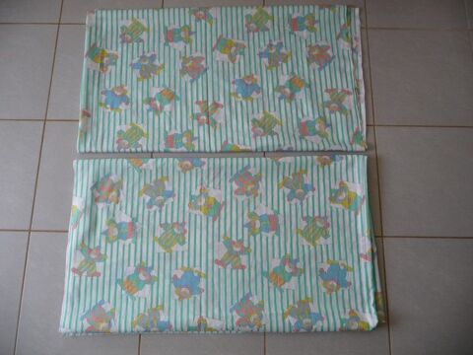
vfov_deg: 49.7
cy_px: 178
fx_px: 383
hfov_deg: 63.4
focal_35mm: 28
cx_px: 236
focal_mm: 4.7
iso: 100
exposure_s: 1/30
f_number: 3.3
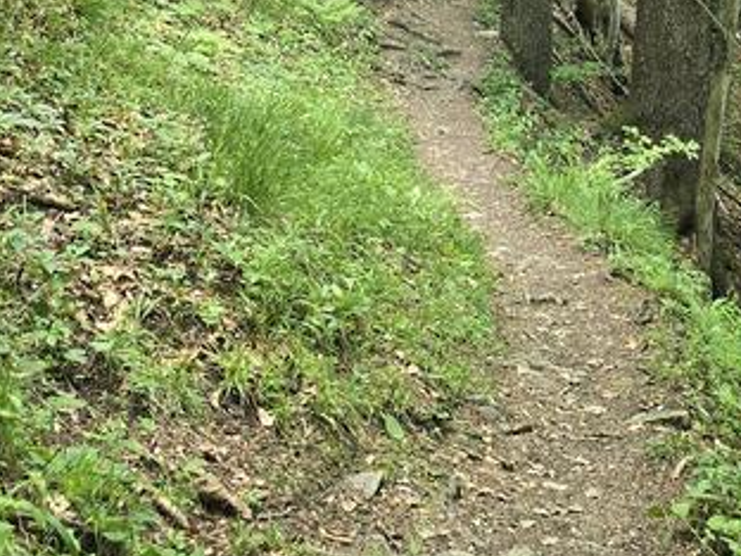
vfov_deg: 17.9
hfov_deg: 25.6
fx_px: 1627
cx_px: 477
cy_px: -198
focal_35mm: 76
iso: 250
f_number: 1.7
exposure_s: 1/100
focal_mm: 6.3
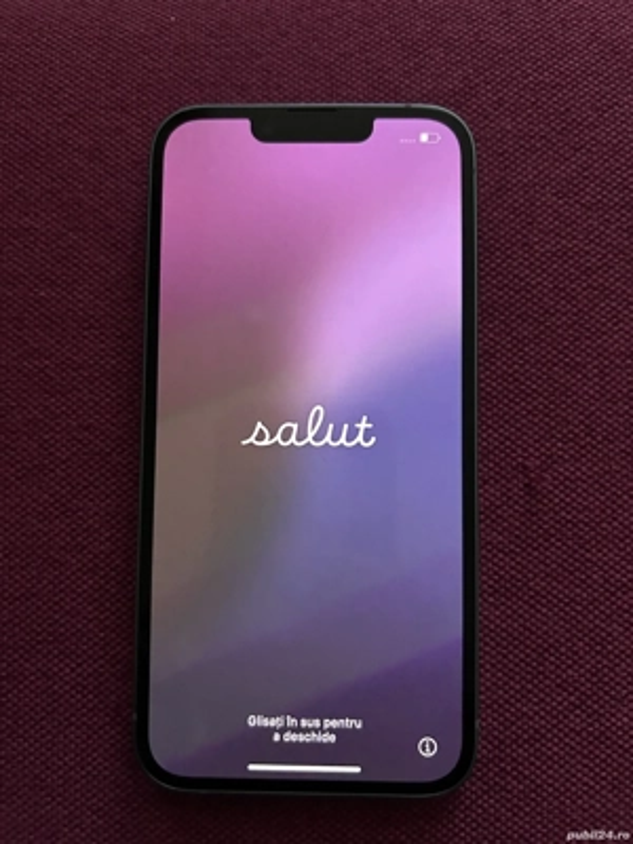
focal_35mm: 26
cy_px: 422
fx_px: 634
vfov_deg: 67.3
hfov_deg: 53.1
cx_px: 316
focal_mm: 5.7
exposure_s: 1/30
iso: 500
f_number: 1.5
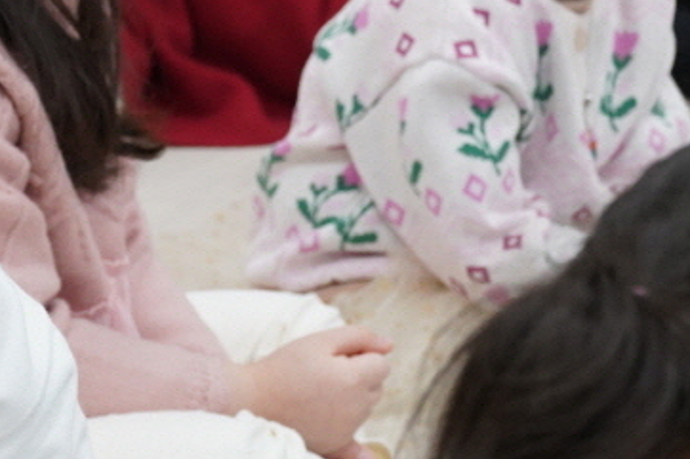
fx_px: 3812
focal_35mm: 199
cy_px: 53
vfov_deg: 6.9
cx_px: 38
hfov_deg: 10.3
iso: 2500
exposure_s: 1/60
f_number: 7.1
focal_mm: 60
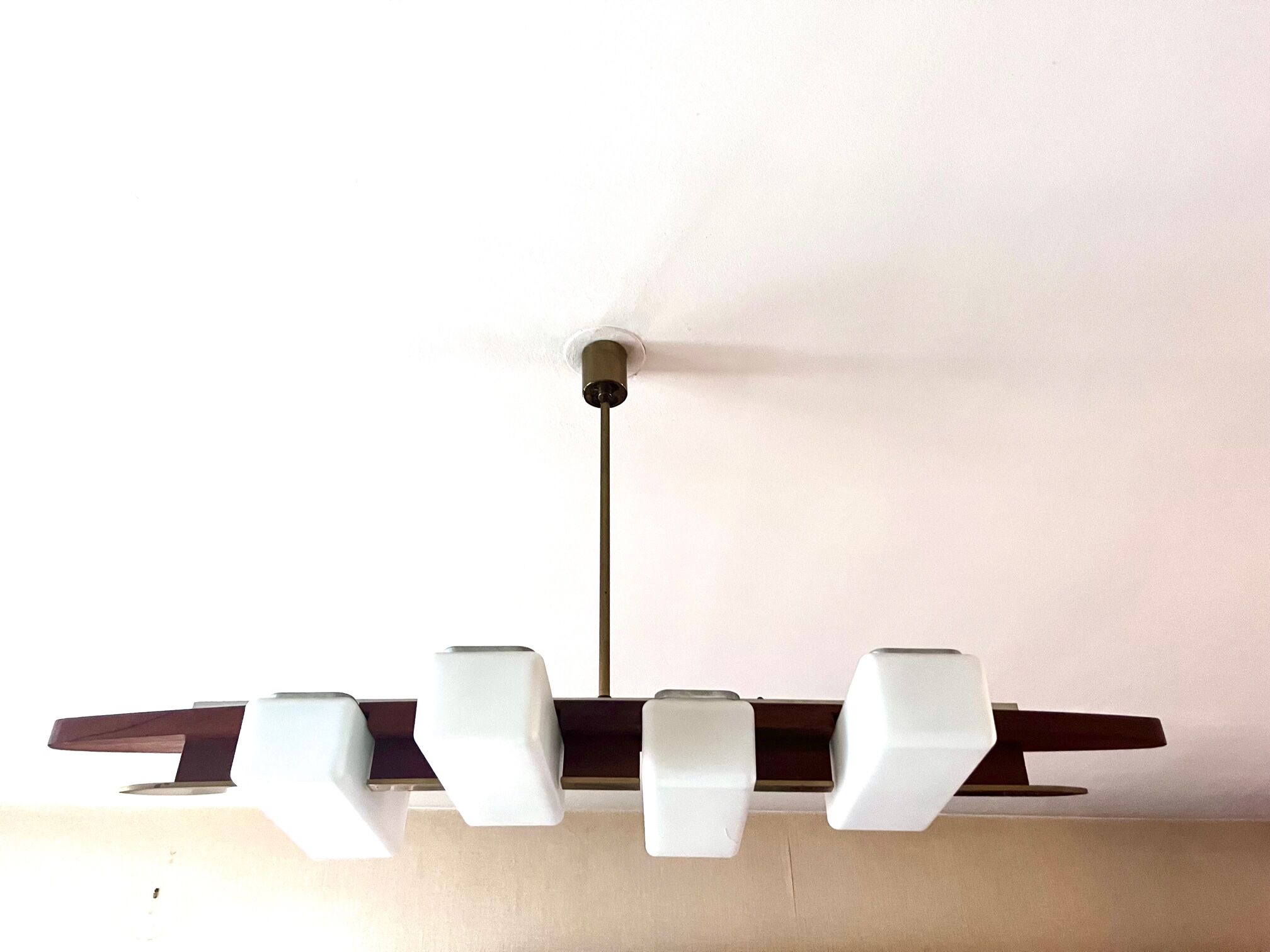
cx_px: 635
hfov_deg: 67.3
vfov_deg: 53.1
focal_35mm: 26
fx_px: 954
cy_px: 476
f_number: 1.6
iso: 400
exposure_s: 1/33
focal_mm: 5.1
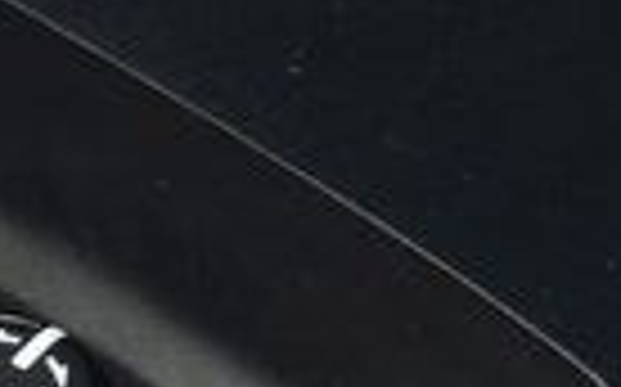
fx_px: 8371
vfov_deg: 2.6
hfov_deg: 4.2
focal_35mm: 495
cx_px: -580
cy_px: 745
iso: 100
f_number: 8
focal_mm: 70
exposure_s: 1/125
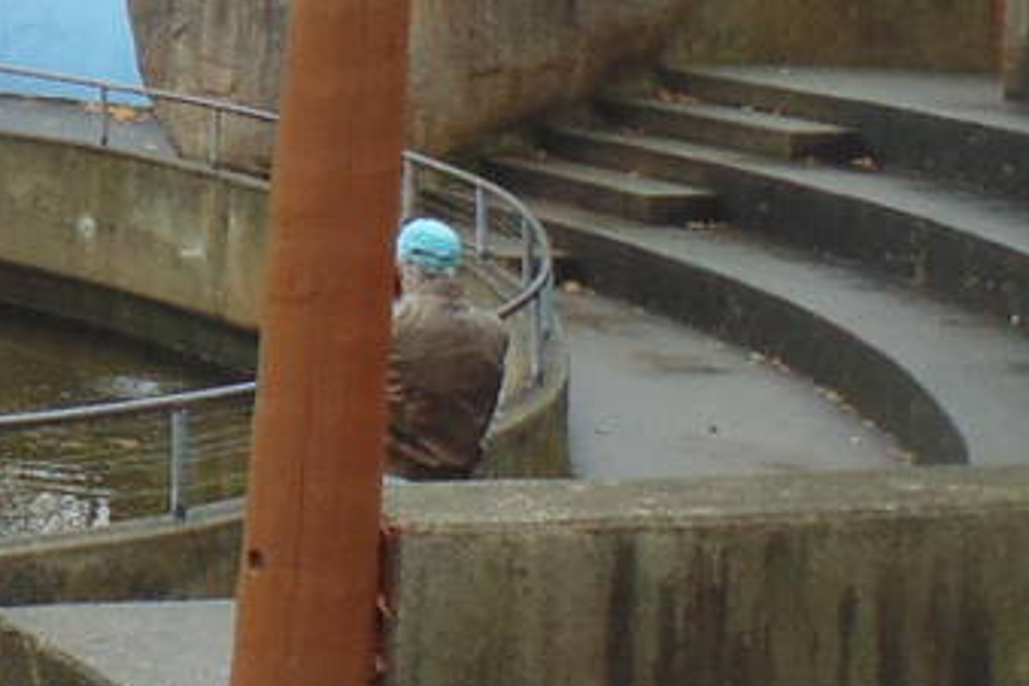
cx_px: -1008
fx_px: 3087
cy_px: -146
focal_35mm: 108
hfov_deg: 15.3
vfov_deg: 12.4
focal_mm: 4
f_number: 3.1
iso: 80
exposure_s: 1/100
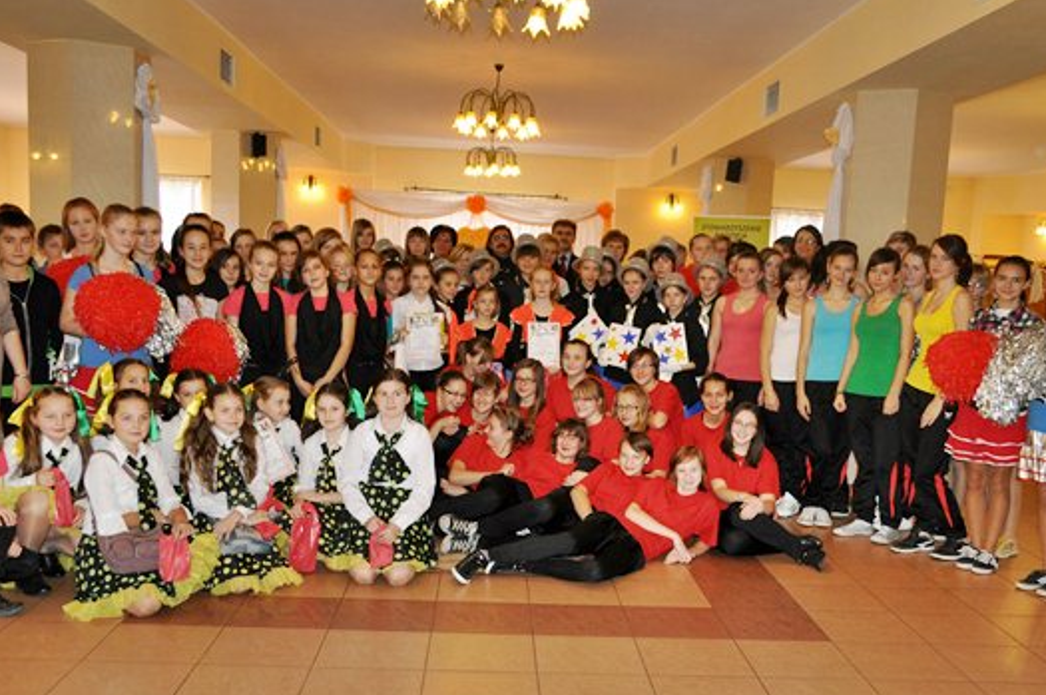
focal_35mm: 36
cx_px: 548
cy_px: 415
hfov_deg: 53.2
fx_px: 1045
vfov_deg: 36.7
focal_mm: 18
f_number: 3.5
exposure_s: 1/60
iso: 800
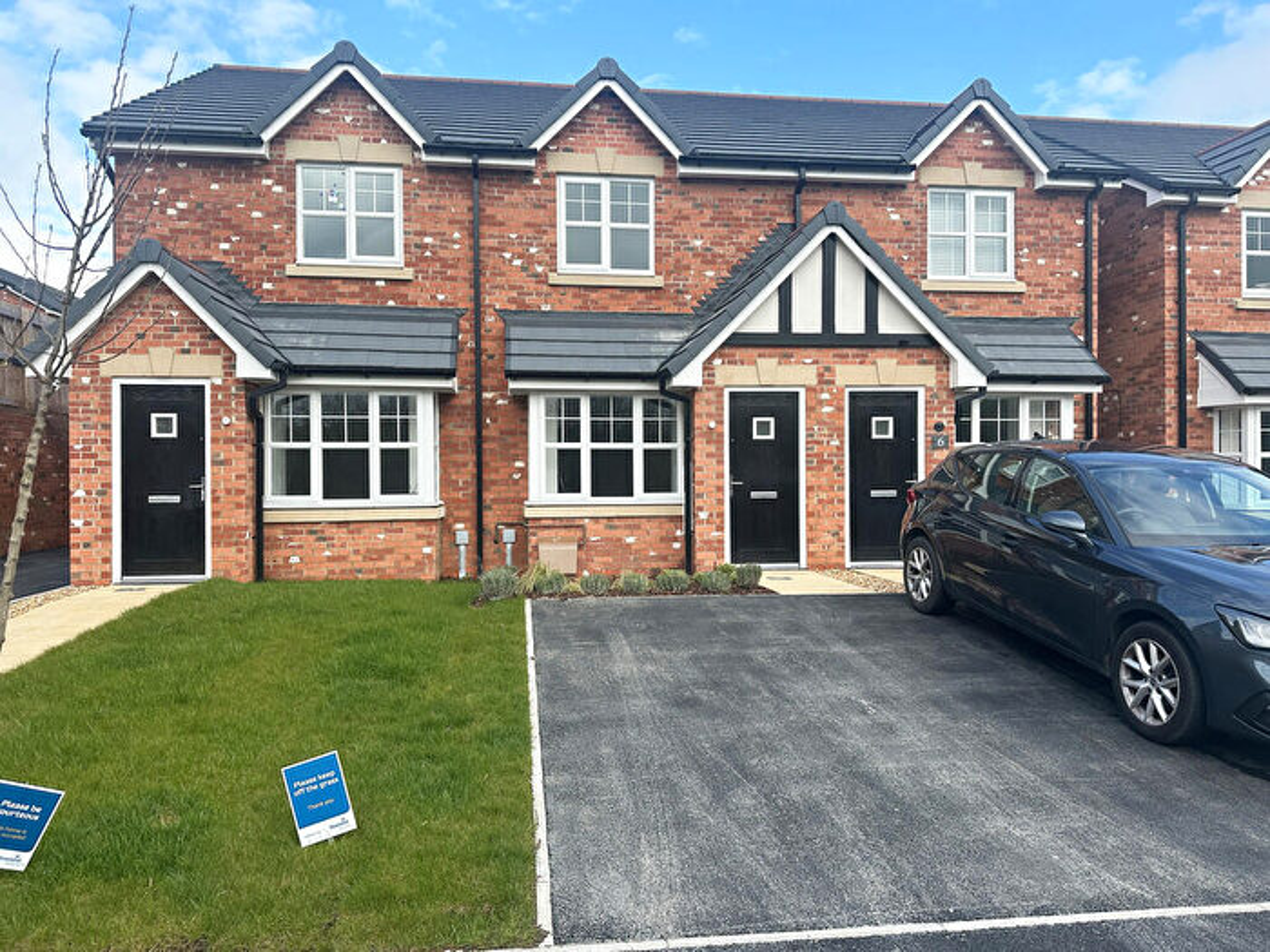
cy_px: 476
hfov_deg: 71.6
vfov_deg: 56.8
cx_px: 635
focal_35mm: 24
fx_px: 881
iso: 80
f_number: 1.78
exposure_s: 1/1587
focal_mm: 6.86
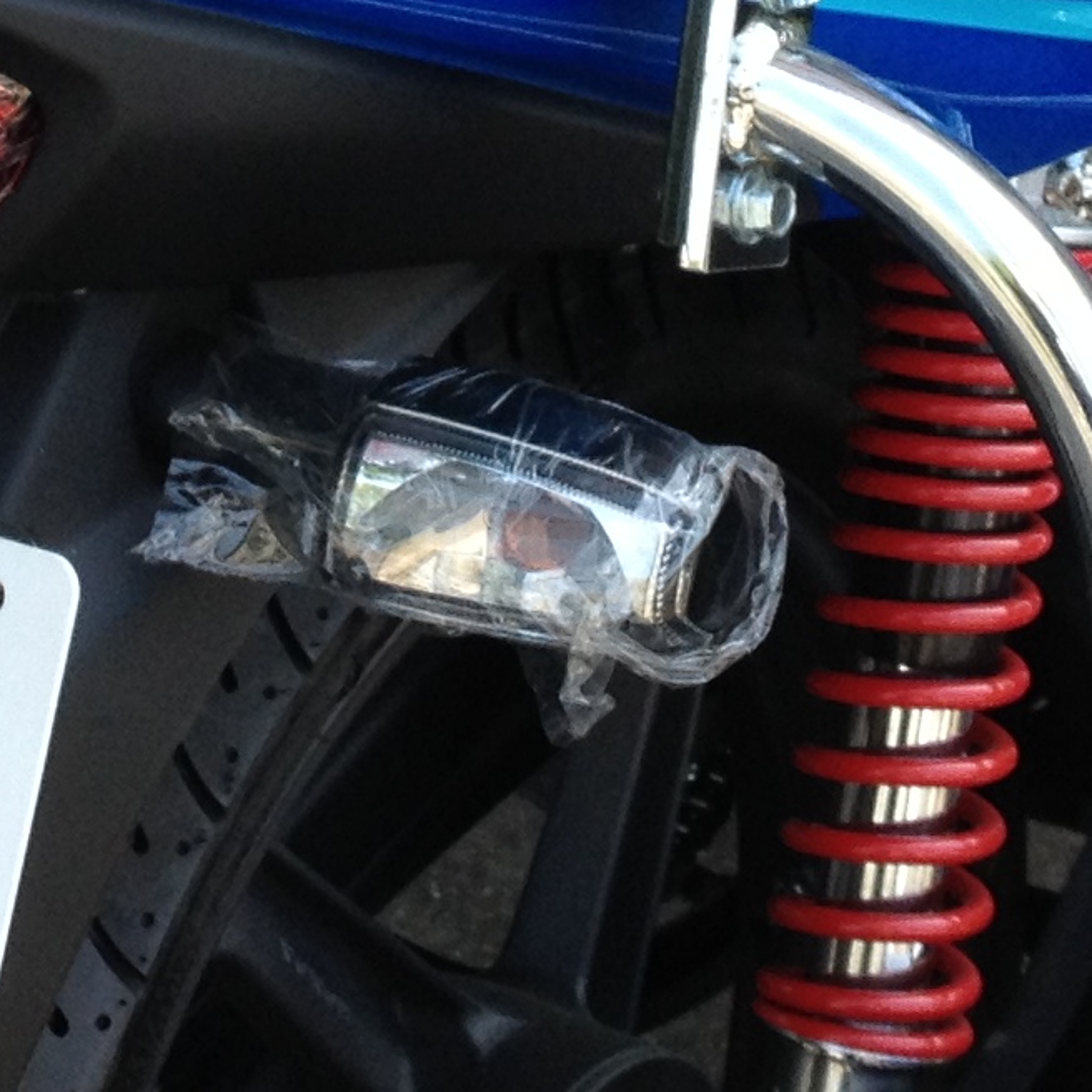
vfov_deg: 11.2
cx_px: 140
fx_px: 5496
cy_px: -67
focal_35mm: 154
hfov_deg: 11.3
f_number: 2.4
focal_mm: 4.28
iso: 50
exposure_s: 1/276
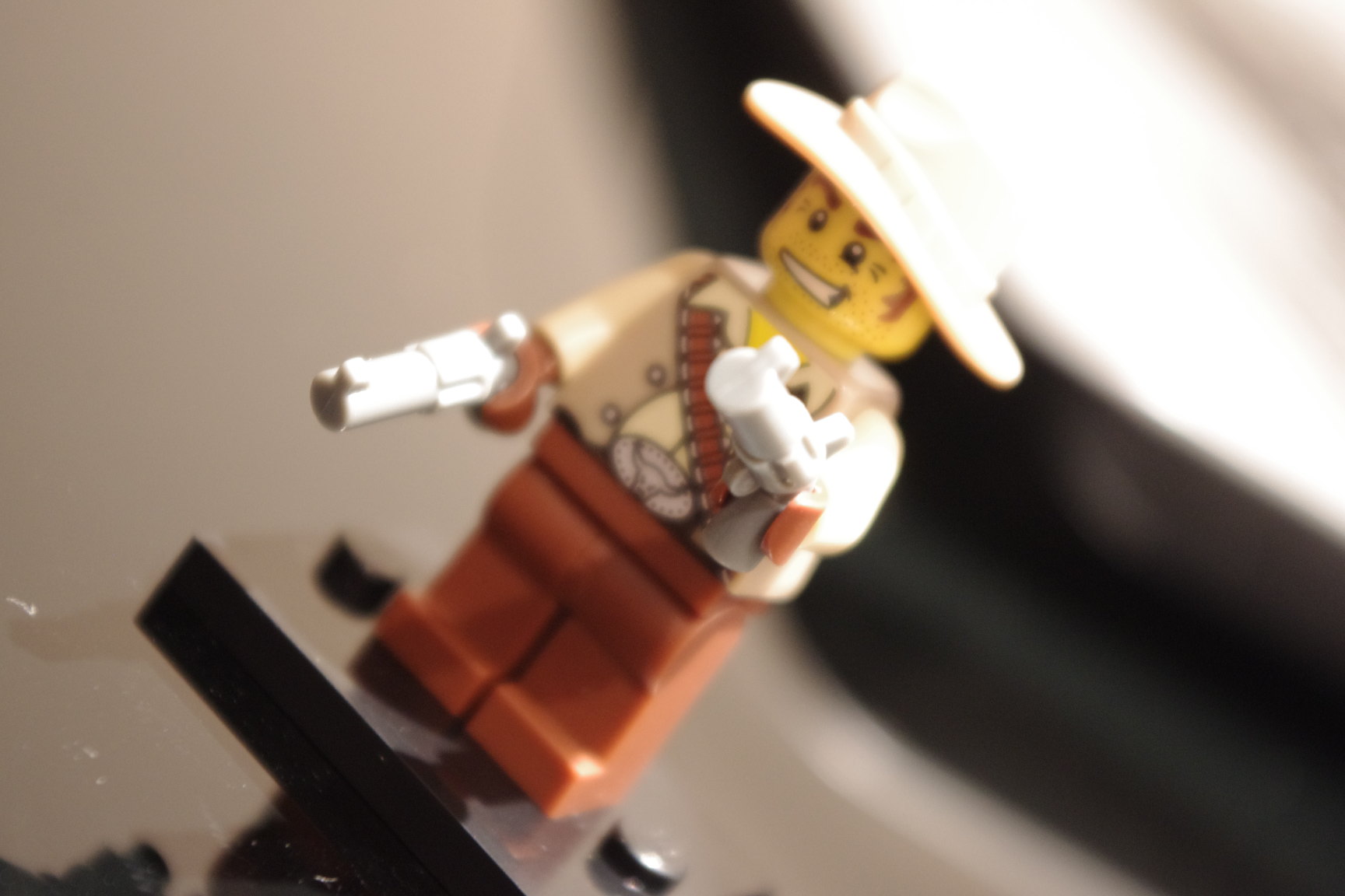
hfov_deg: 24.8
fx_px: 3063
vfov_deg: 16.7
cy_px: 448
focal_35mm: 82
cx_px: 672
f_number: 7.1
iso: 1600
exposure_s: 1/3.33
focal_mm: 55
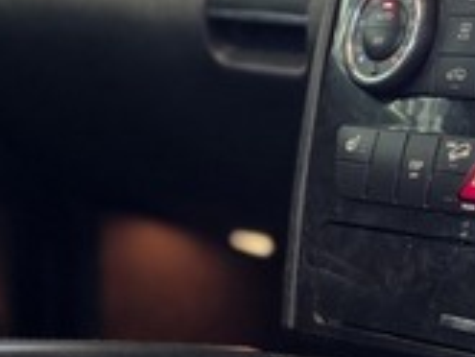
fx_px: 1964
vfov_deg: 10.4
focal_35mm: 143
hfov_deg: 13.8
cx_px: 334
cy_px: 89
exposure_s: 1/100
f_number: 1.7
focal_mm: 6.25
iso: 400
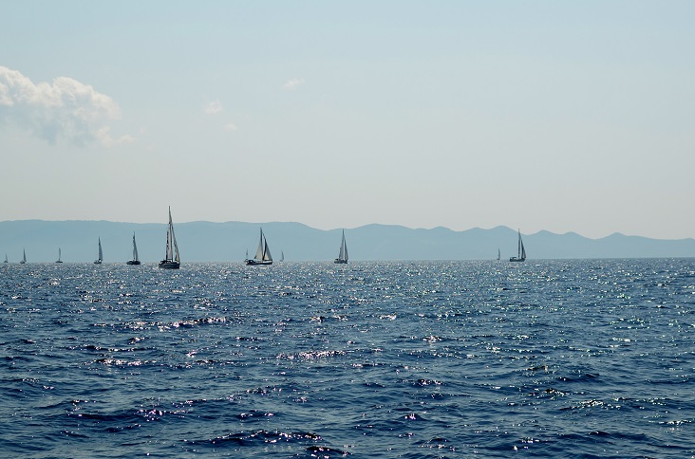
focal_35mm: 72
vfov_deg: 18.9
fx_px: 1380
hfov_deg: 28.3
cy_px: 186
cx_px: 375
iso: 125
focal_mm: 35
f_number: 4
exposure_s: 1/2000
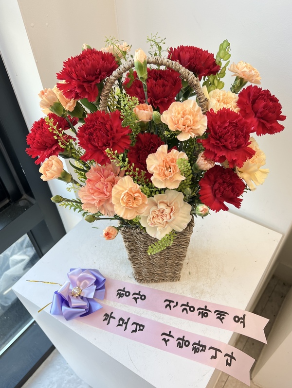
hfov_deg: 53.1
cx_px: 146
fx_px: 292
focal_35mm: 26
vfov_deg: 67.3
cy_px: 194
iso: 64
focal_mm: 5.7
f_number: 1.5
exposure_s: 1/121
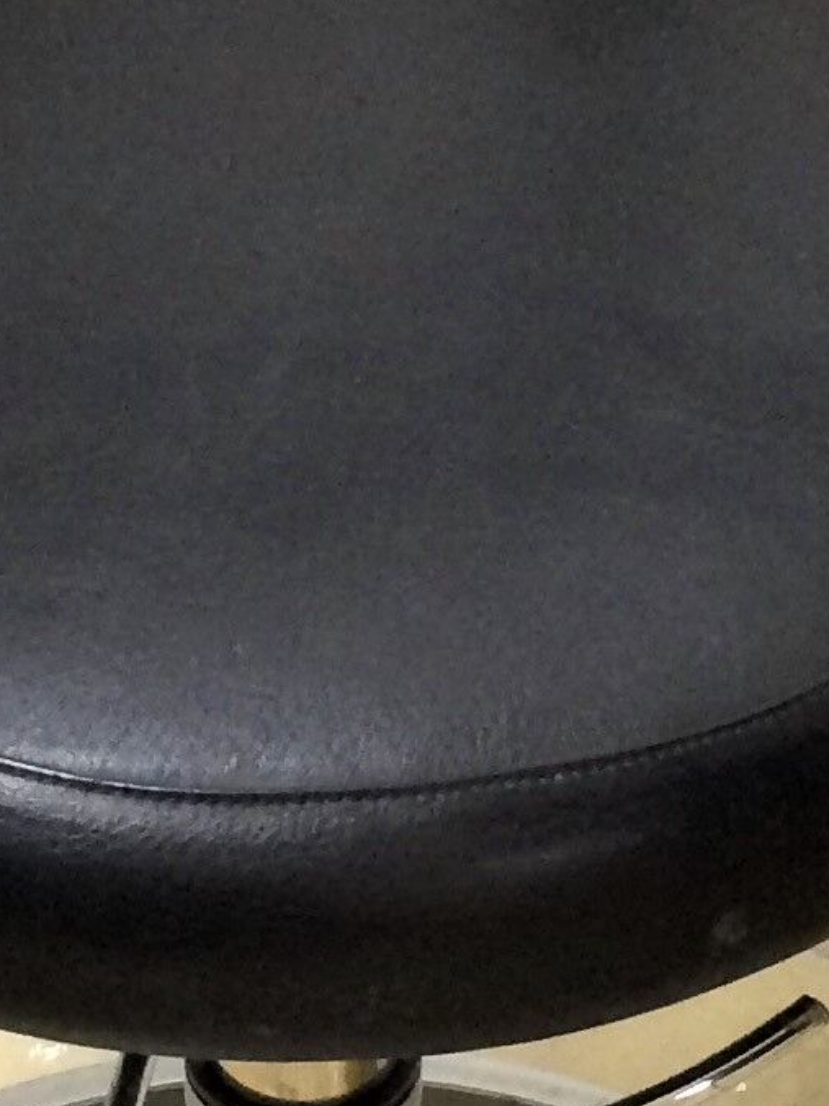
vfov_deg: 14.1
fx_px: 4470
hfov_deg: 10.6
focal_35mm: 140
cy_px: 749
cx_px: 173
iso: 160
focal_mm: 4.15
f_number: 2.2
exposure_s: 1/33
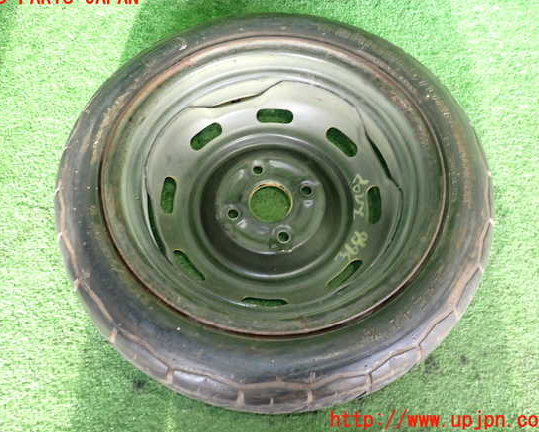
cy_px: 209
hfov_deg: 64.0
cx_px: 257
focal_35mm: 27
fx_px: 431
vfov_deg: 53.2
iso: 320
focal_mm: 4.5
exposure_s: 1/30
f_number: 2
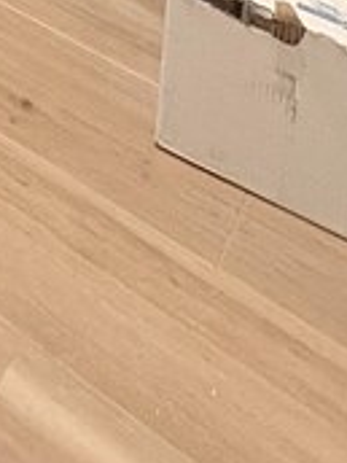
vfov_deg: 15.2
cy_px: -630
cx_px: -229
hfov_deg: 16.5
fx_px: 1043
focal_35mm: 78
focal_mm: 2.22
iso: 400
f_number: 2.2
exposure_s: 1/60
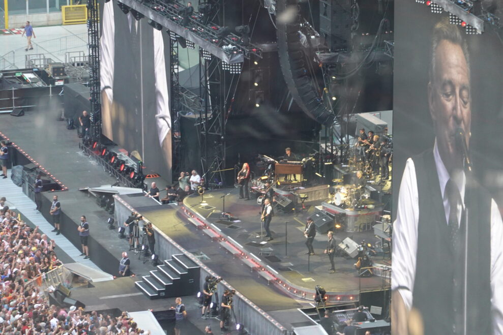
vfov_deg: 6.9
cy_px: 168
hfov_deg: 10.3
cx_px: 252
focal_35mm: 200
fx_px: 2794
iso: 800
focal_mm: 72
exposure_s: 1/80
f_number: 4.5
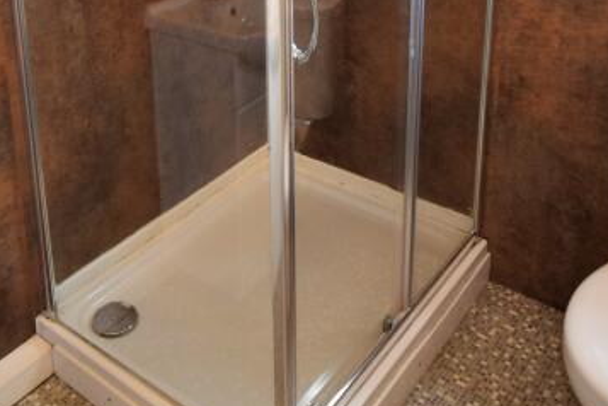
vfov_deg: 28.1
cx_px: 242
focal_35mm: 43
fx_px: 726
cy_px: -54
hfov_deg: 45.2
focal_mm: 10
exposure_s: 1/100
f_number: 5
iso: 800
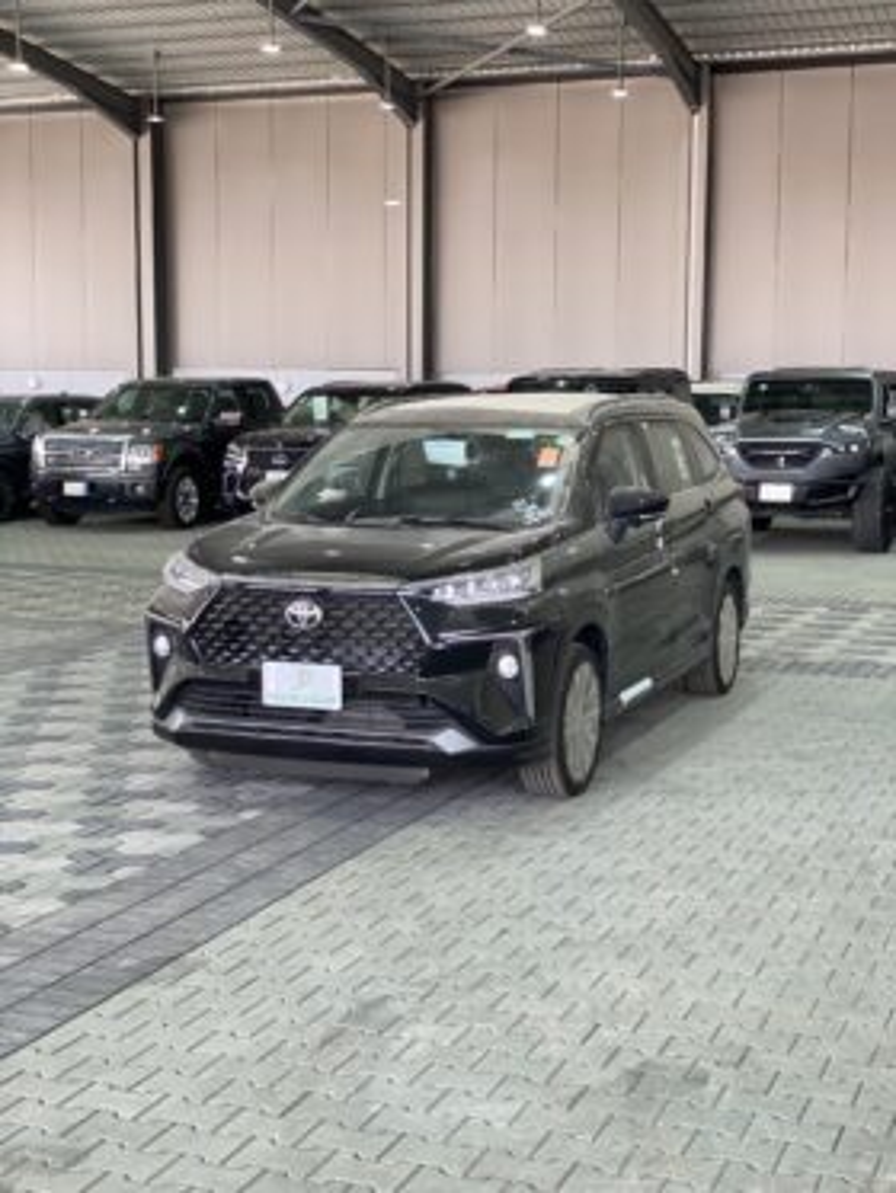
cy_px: 596
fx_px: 1794
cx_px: 448
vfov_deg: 36.8
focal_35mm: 52
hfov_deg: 28.0
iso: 50
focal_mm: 6
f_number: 2
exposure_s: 1/120
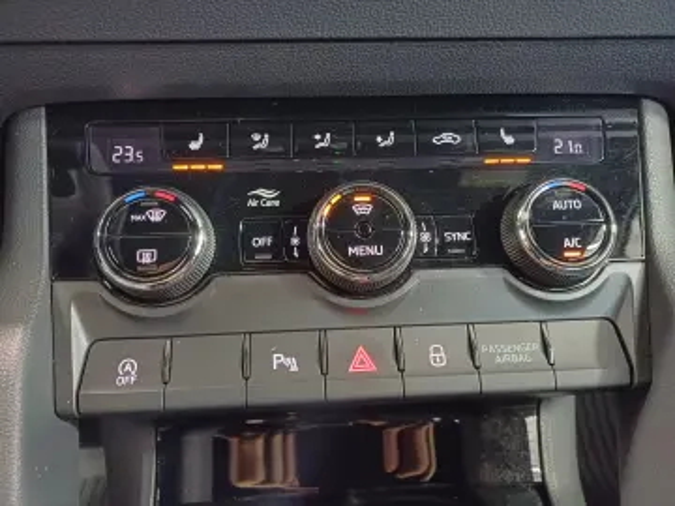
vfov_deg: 54.9
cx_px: 338
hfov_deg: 69.4
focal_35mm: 25
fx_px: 487
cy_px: 253
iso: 1000
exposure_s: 1/20
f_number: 1.8
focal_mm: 4.65
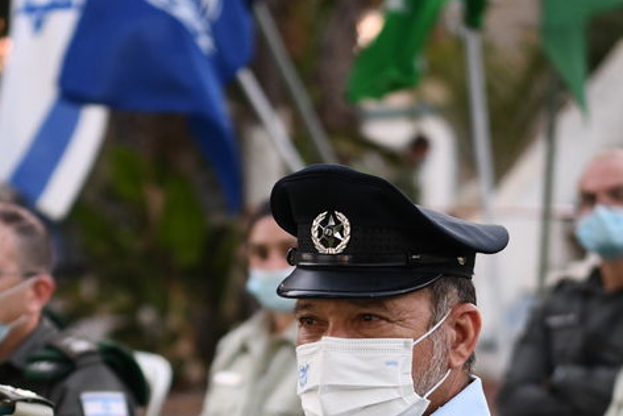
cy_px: 608
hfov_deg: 9.9
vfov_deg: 6.6
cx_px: 291
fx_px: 3584
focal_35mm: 207
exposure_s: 1/160
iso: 1250
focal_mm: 70
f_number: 2.8
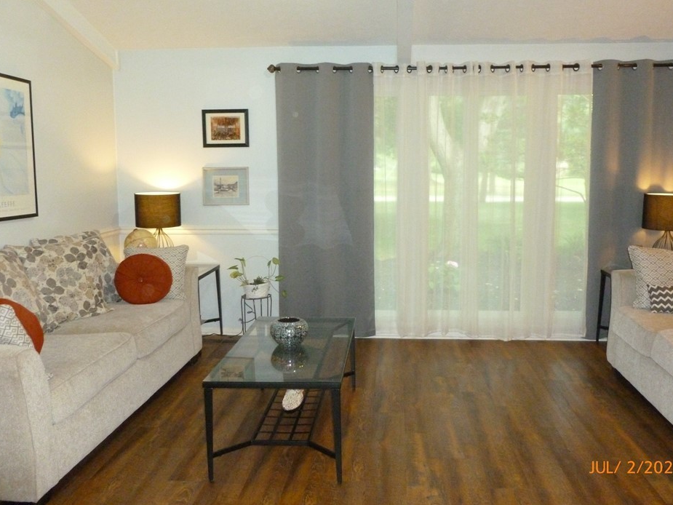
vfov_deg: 45.4
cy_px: 244
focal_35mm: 31
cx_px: 357
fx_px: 603
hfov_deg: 58.3
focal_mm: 5
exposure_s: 1/60
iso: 640
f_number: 3.3
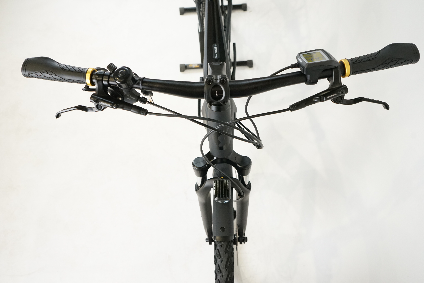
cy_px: 142
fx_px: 330
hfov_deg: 65.5
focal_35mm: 28
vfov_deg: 46.4
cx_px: 212
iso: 3200
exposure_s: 1/200
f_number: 5.6
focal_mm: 28
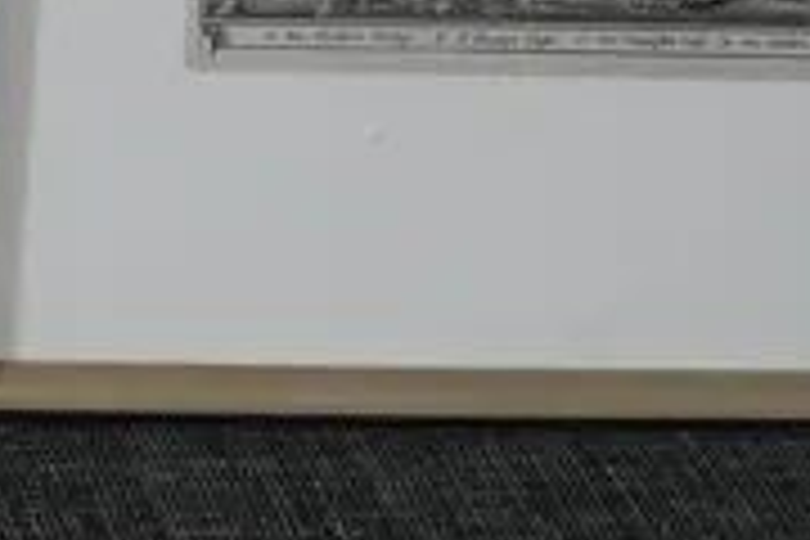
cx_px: -896
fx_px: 5332
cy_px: -488
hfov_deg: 8.2
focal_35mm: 237
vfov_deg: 5.7
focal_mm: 20
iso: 400
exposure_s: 1/60
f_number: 4.5
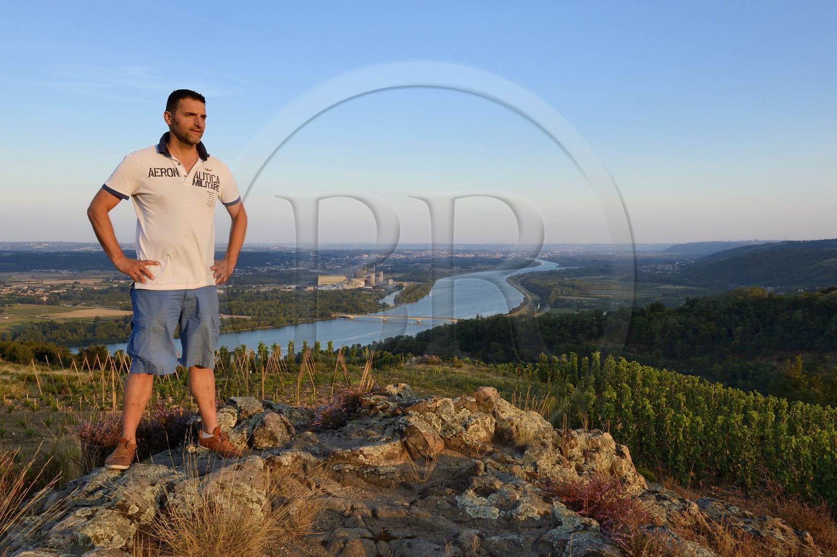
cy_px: 278
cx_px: 418
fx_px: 674
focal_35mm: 29
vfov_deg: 44.9
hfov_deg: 63.7
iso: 200
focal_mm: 29
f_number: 11
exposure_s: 1/160
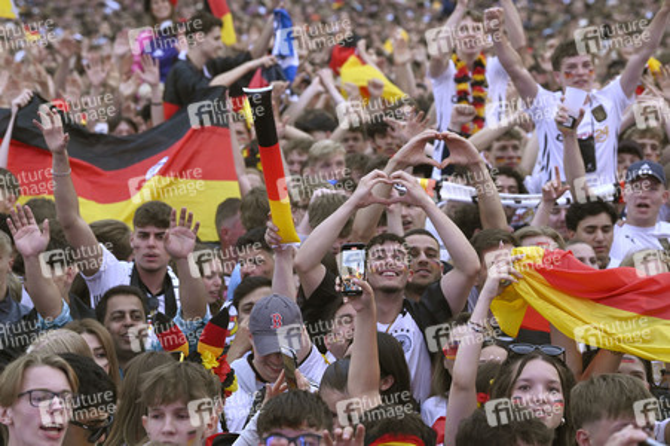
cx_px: 335
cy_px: 223
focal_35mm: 135
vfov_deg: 10.1
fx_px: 2511
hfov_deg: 15.2
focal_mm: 135
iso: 4000
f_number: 6.3
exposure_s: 1/800
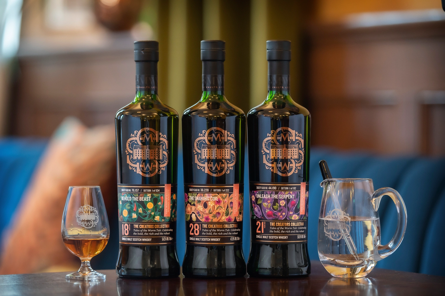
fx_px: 1853
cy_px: 148
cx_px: 222
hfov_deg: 13.7
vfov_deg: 9.1
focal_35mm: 150
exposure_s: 1/60
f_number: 3.2
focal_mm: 150
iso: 1250
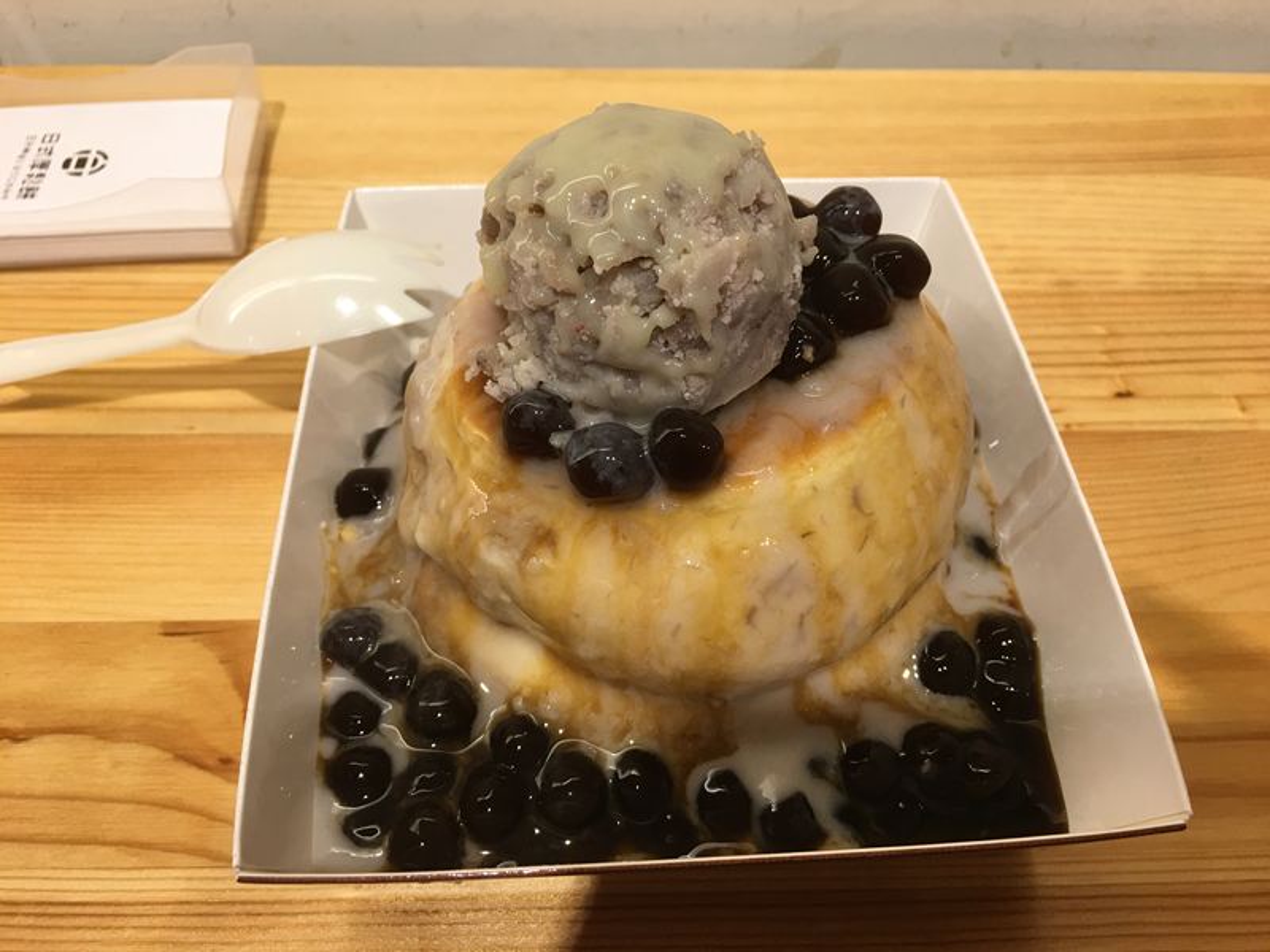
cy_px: 476
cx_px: 635
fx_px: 1064
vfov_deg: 48.2
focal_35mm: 29
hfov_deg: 61.7
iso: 25
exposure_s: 1/30
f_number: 2.2
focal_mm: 4.15
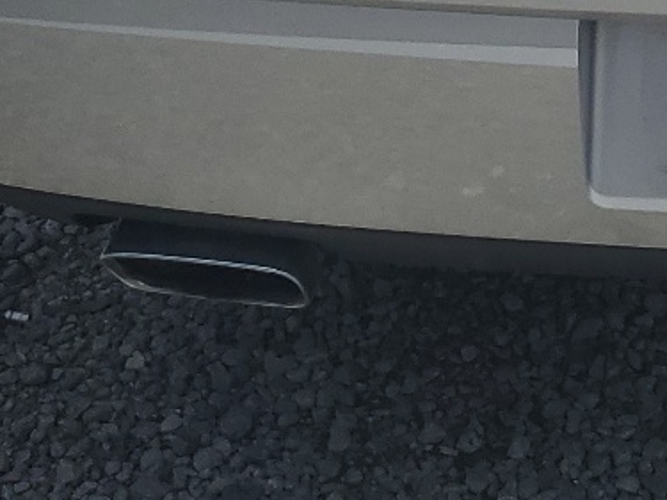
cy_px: -335
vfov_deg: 12.4
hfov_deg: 16.8
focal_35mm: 111
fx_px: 2138
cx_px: 850
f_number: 1.5
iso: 50
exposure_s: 1/5000
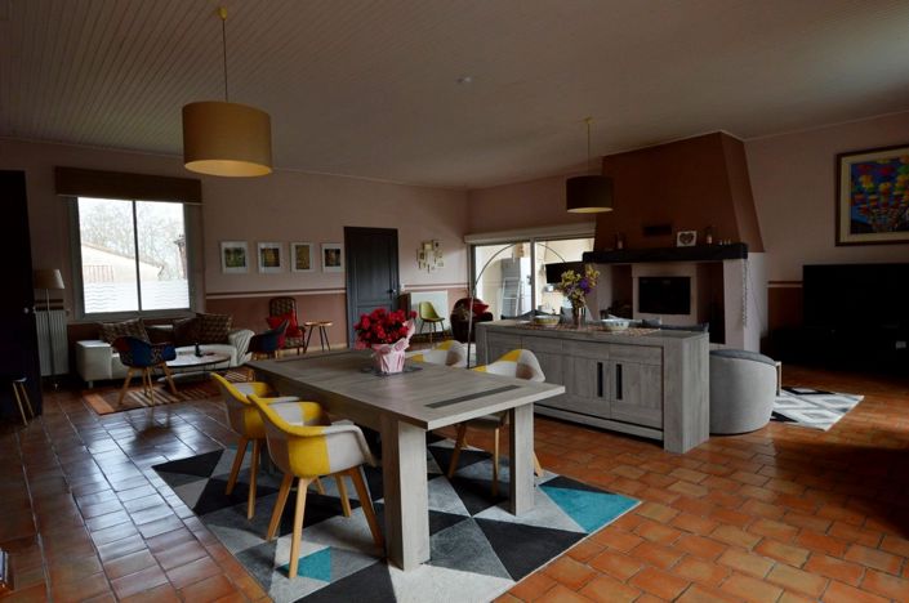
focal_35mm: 20
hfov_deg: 85.5
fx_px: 492
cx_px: 454
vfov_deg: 63.1
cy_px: 302
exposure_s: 1/125
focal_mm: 13
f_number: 5.6
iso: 360
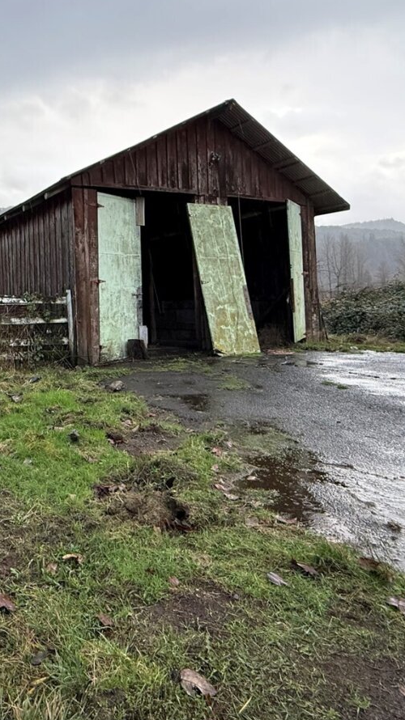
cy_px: 311
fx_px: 459
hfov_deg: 44.4
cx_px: 59
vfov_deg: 75.9
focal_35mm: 24
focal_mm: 2.22
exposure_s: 1/99
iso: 160
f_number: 2.2
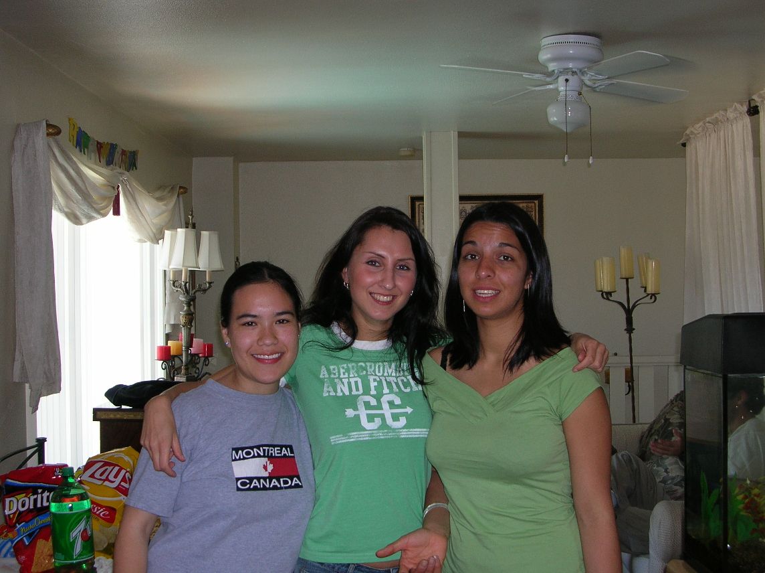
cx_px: 382
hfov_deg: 42.1
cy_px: 286
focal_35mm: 45
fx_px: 994
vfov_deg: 32.1
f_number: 3.1
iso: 53
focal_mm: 7.5
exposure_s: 1/60.1
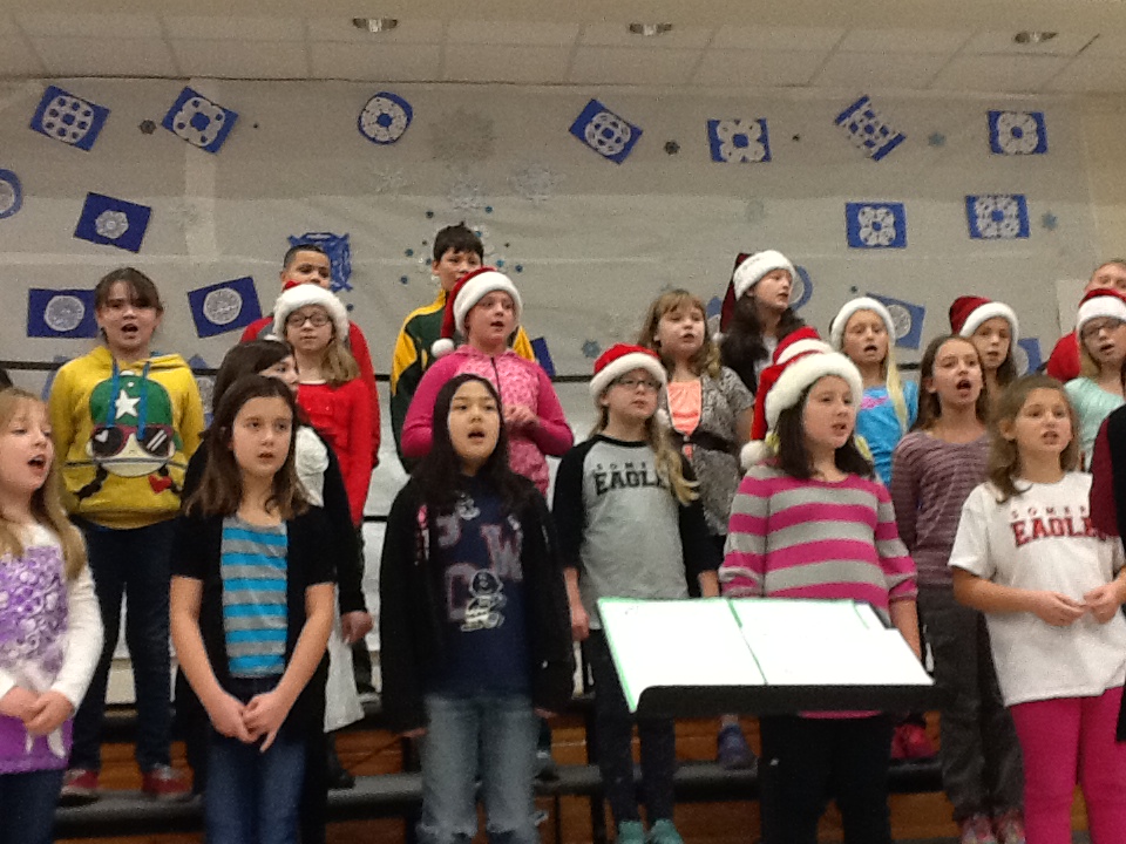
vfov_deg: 32.9
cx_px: 563
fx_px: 1431
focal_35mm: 44
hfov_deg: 42.9
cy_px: 422
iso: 160
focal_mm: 2.03
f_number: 2.4
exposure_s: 1/30
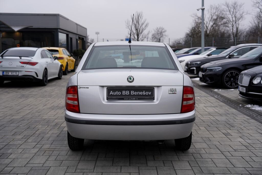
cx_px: 131
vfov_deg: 28.7
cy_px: 88
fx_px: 342
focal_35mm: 47
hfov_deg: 41.9
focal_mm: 47
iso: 100
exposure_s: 1/125
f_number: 4.5
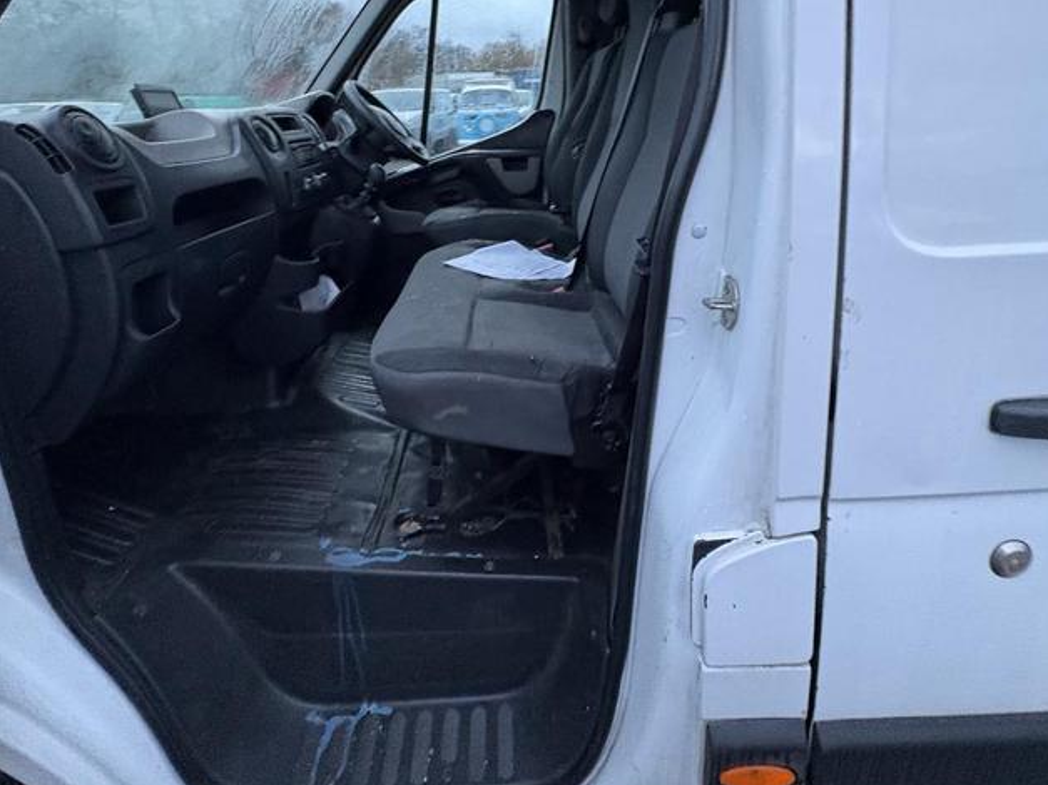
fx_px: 605
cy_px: 266
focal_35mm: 20
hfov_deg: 81.7
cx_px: 506
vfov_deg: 64.4
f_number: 2.2
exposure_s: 1/60
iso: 500
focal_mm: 2.22
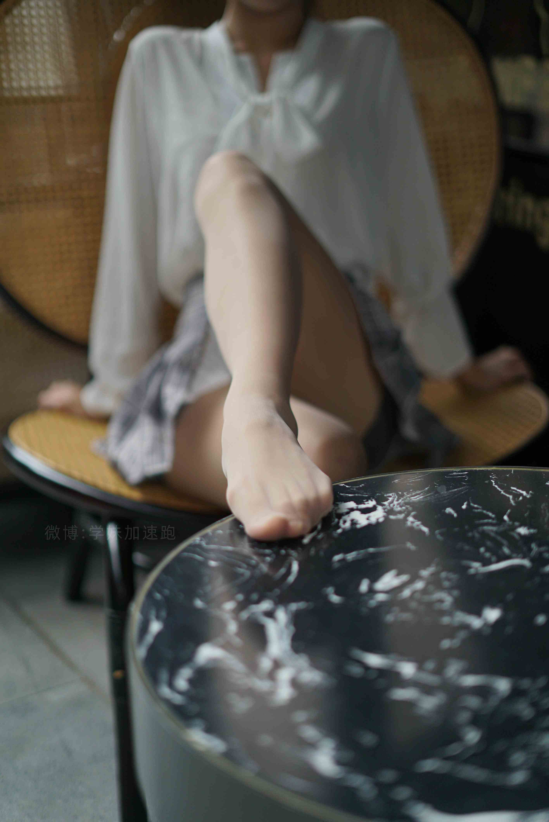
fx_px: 1142
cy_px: 411
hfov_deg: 27.0
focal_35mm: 50
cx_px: 274
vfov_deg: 39.6
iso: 250
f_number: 1.8
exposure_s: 1/2000
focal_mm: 50
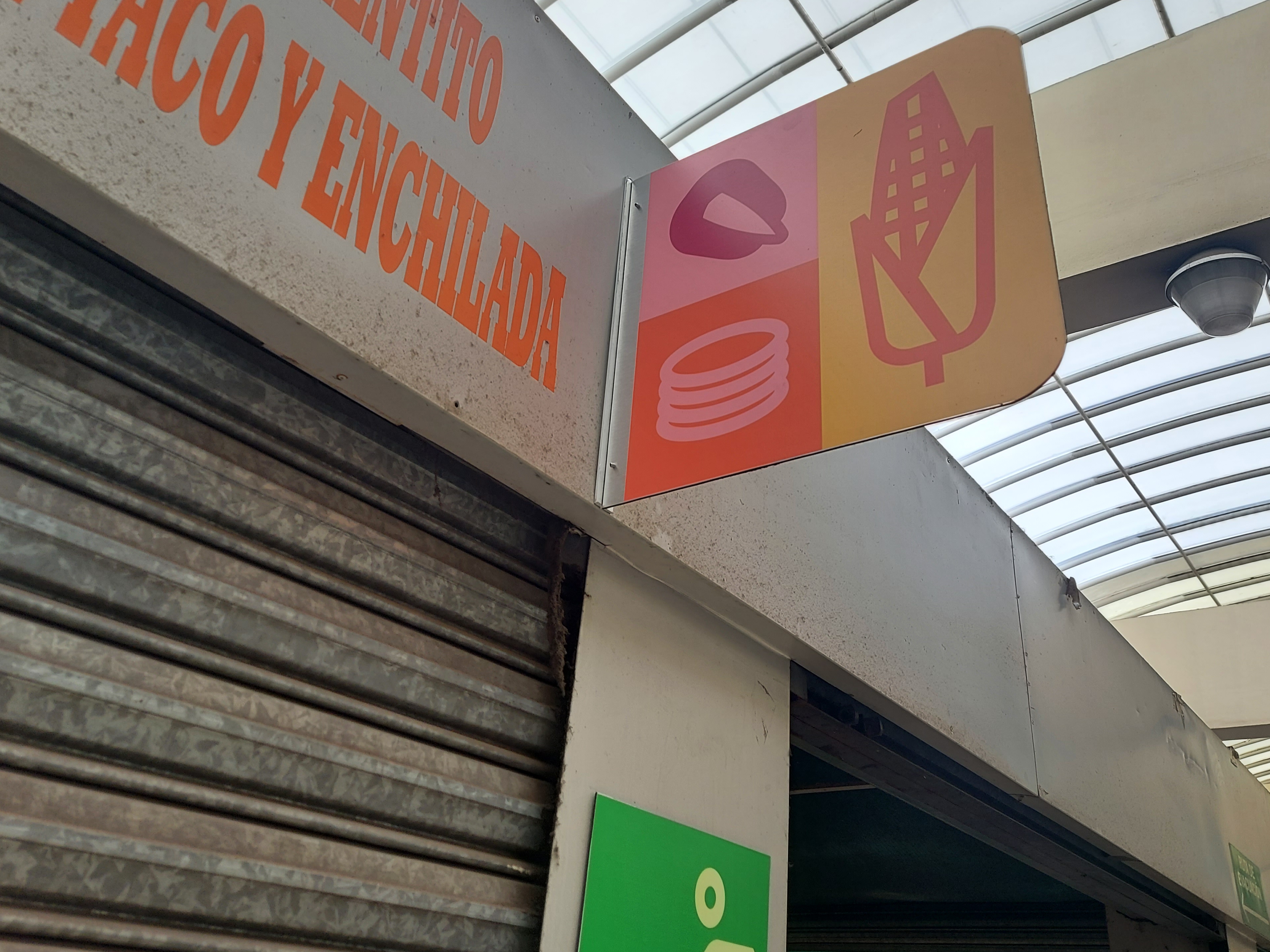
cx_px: 664
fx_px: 1064
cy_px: 413
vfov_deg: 48.1
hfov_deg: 61.6
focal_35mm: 29
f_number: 1.8
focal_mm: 5.23
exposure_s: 1/211
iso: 32
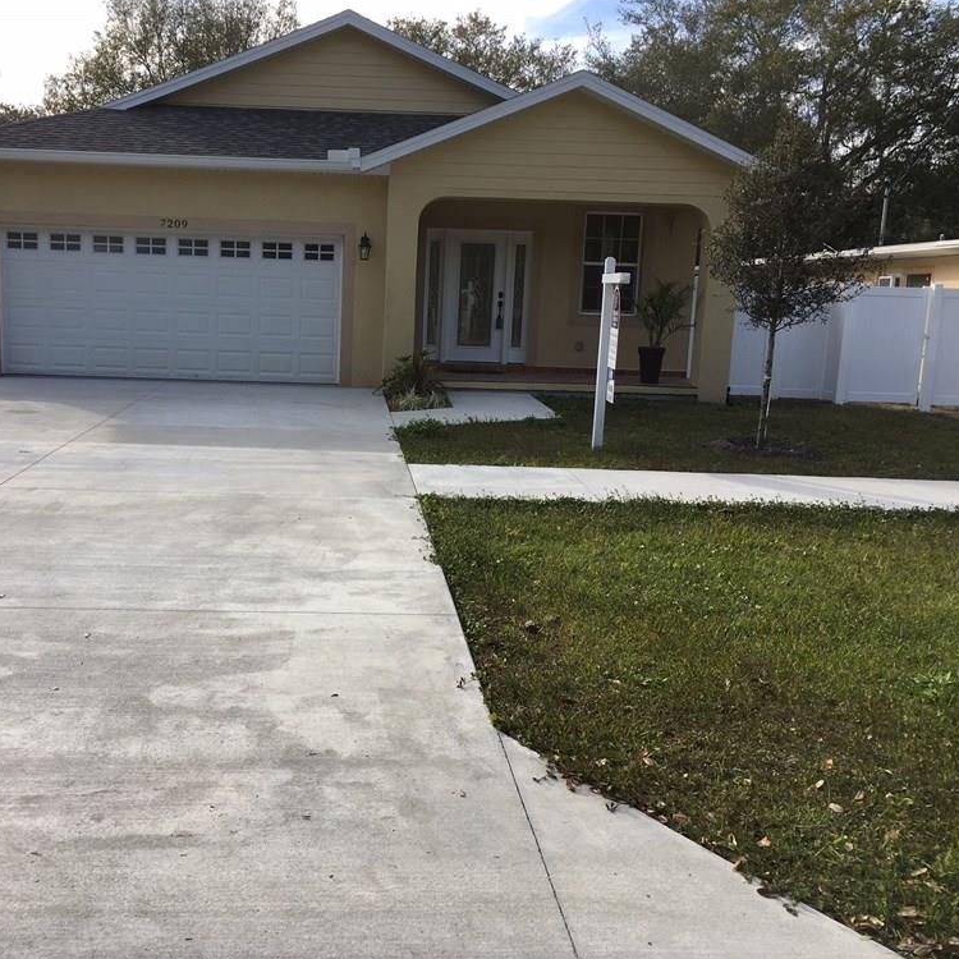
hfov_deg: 46.9
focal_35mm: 35
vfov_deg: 47.2
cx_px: 382
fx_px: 1097
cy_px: 482
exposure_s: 1/686
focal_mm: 4.15
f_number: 2.2
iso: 25
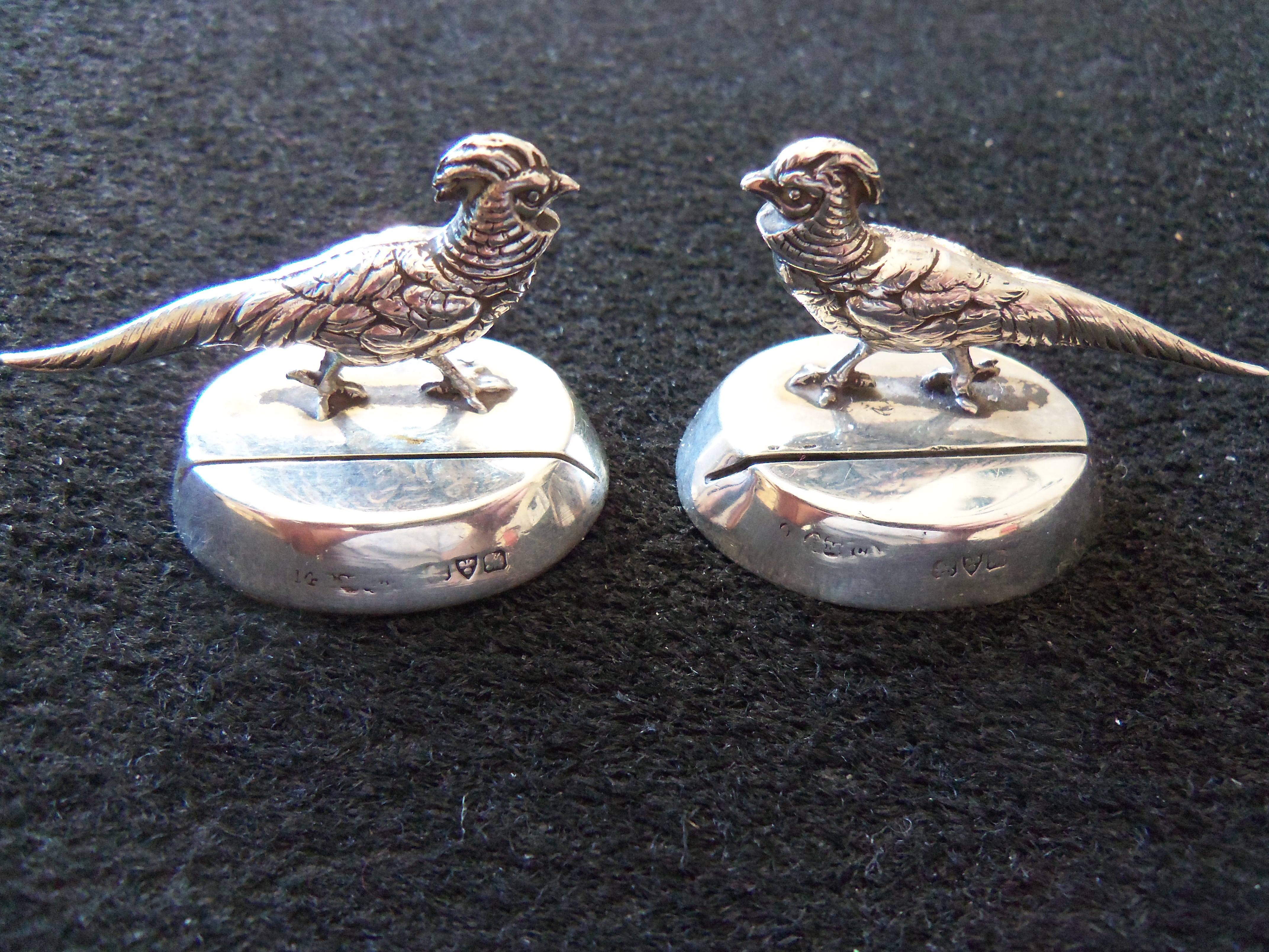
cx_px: 634
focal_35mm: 28
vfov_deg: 49.7
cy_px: 476
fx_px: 1026
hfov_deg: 63.4
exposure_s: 1/30
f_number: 3.9
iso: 400
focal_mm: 5.1
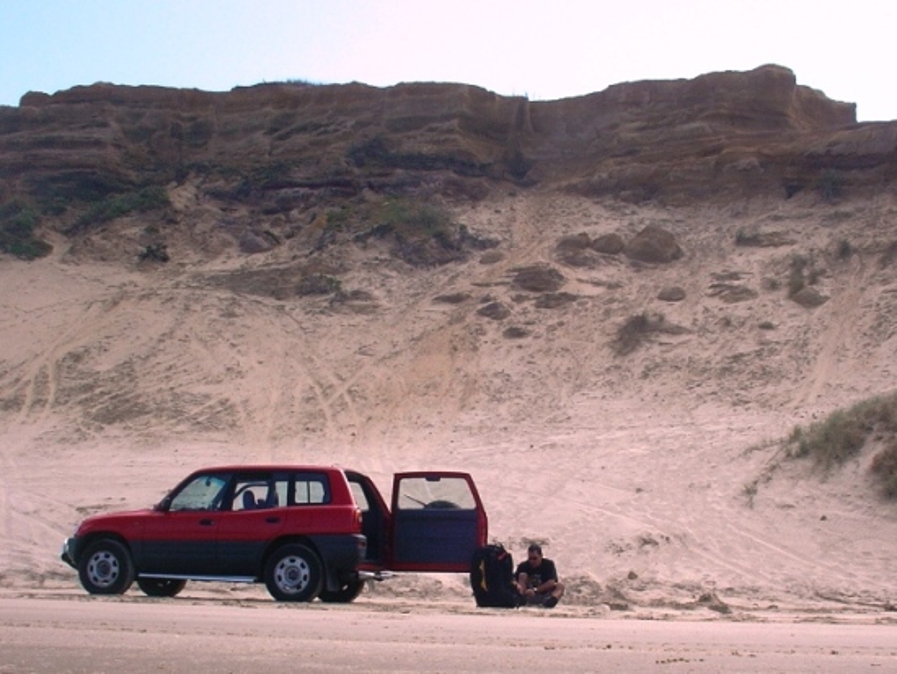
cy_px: 337
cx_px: 448
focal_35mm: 37
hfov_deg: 50.1
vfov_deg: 38.7
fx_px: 959
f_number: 6.9
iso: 50
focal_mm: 5.7
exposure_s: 1/160
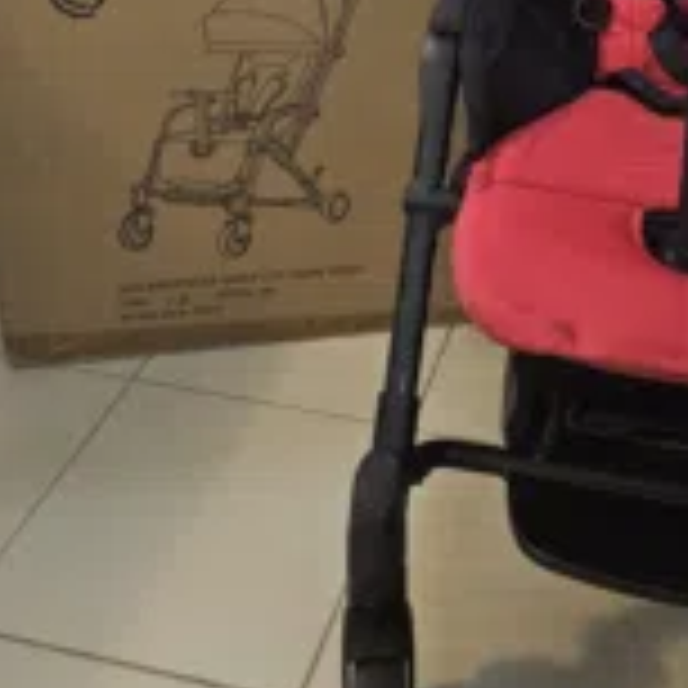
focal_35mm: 53
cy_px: -76
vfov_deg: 29.0
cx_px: 526
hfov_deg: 31.6
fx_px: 1192
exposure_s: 1/100
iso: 1000
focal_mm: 5.4
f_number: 1.8
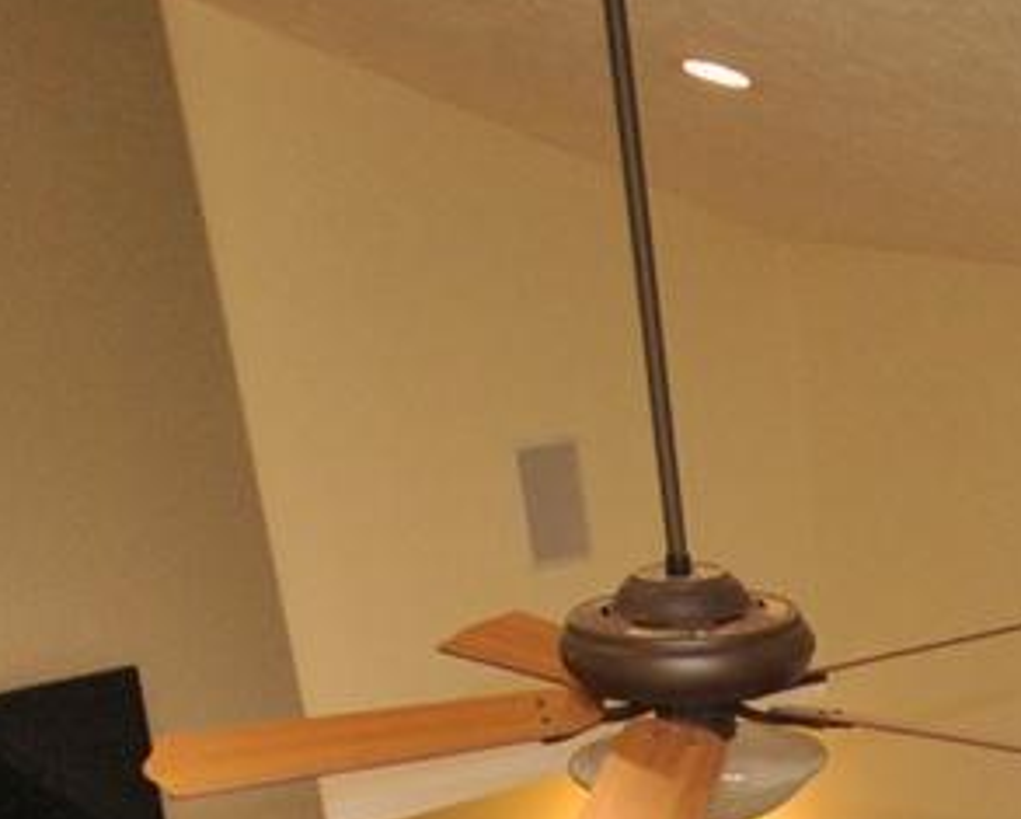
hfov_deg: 21.1
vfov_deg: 14.3
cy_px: 1776
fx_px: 2558
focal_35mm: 85
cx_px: 1209
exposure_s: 1/80
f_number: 4.2
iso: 400
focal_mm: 11
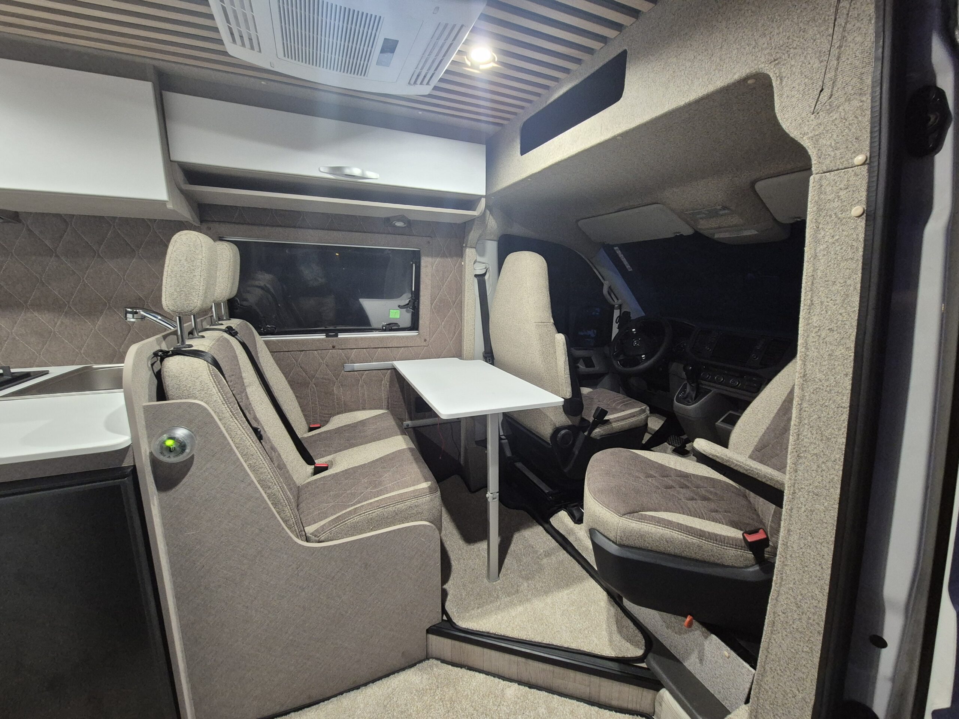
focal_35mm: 13
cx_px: 480
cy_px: 360
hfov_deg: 106.2
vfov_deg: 89.9
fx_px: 360
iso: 640
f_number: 2.2
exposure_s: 1/50
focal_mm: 2.2
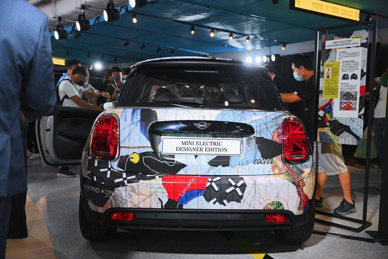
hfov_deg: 56.5
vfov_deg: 39.4
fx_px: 361
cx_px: 194
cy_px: 130
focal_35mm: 34
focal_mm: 33.5
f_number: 2.8
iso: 2000
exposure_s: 1/800
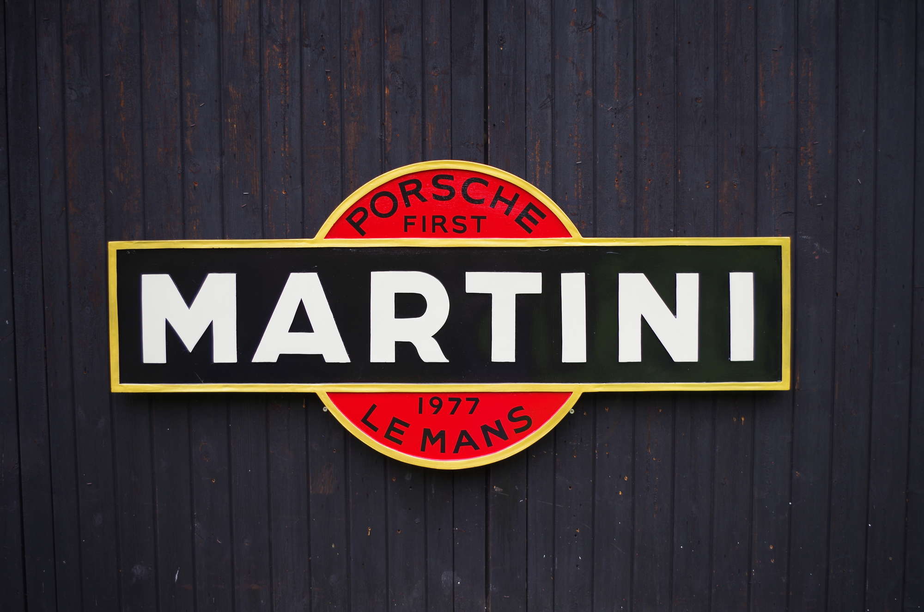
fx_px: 871
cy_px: 306
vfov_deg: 38.7
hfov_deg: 55.9
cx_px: 462
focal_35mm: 34
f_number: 4
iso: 100
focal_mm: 23.13
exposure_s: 1/60
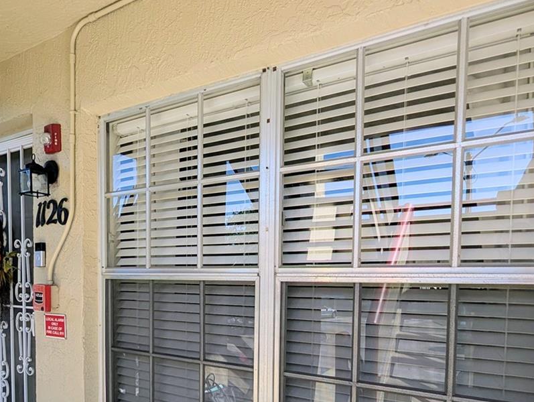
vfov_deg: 54.6
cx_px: 212
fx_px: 371
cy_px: 295
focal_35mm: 24
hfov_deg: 70.7
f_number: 1.7
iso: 56
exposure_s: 1/2092
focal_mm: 2.02
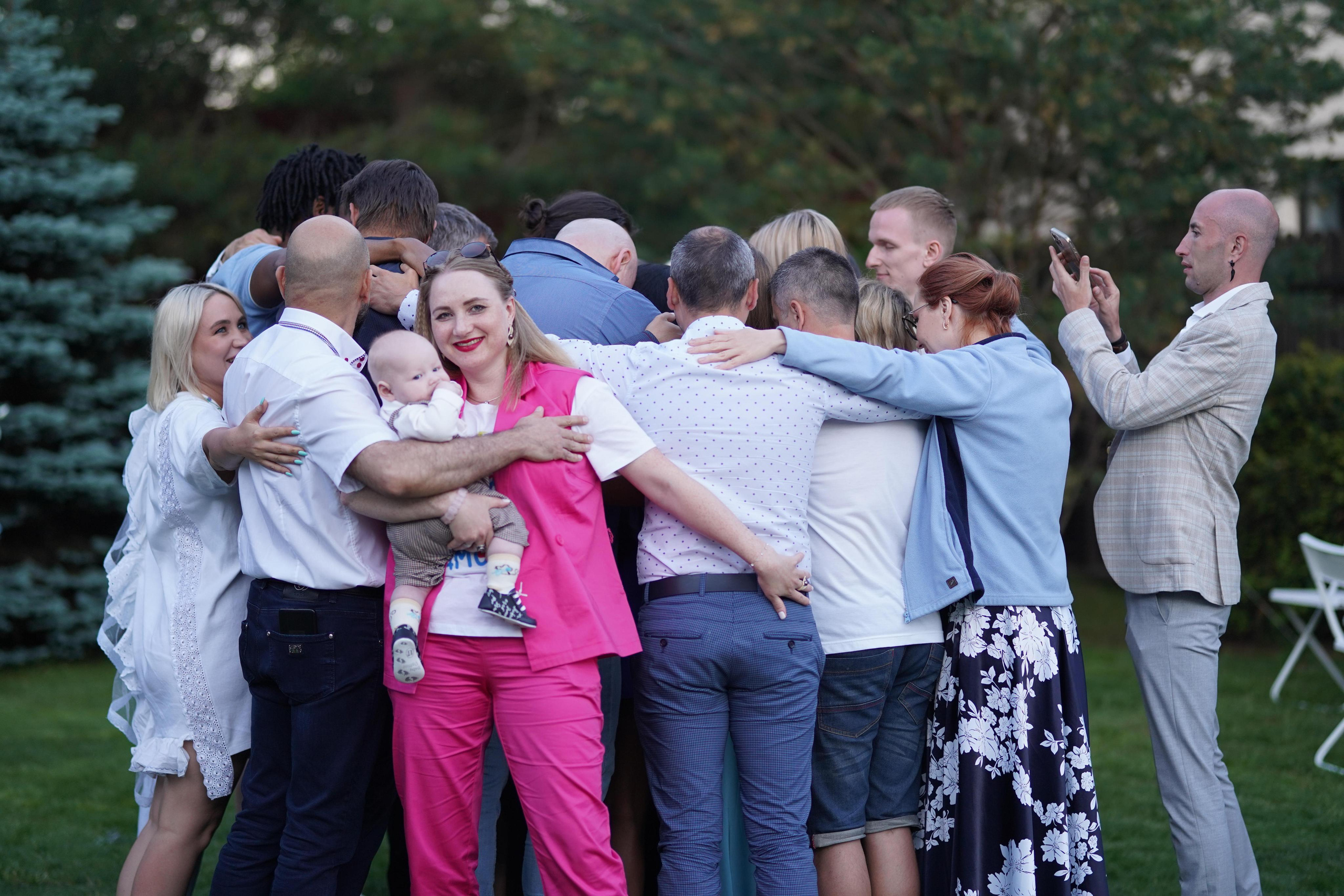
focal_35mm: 85
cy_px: 448
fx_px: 3173
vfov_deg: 16.1
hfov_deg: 23.9
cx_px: 672
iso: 320
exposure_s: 1/400
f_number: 1.4
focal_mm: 85
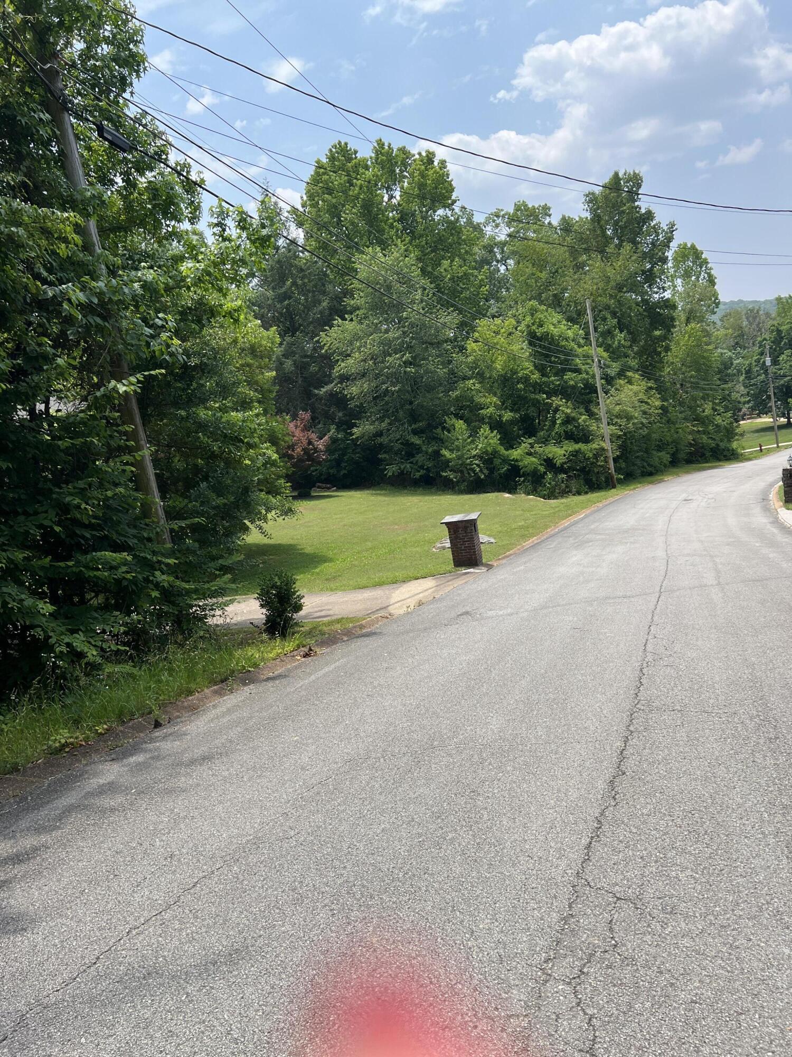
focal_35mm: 26
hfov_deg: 53.1
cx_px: 396
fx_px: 793
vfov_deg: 67.3
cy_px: 528
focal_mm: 5.7
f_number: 1.5
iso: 50
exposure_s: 1/3077
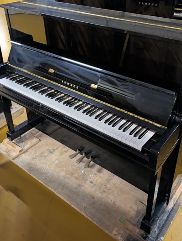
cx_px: 101
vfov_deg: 53.5
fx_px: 238
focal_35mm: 34
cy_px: 94
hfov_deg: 41.8
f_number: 1.89
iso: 355
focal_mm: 5.43
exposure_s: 1/25
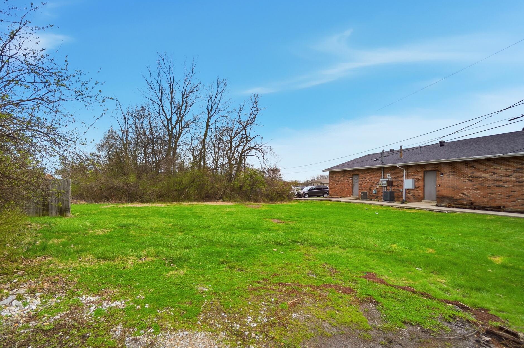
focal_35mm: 16
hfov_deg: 96.7
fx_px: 233
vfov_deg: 73.6
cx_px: 248
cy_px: 183
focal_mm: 10
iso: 100
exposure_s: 1/4000
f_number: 4
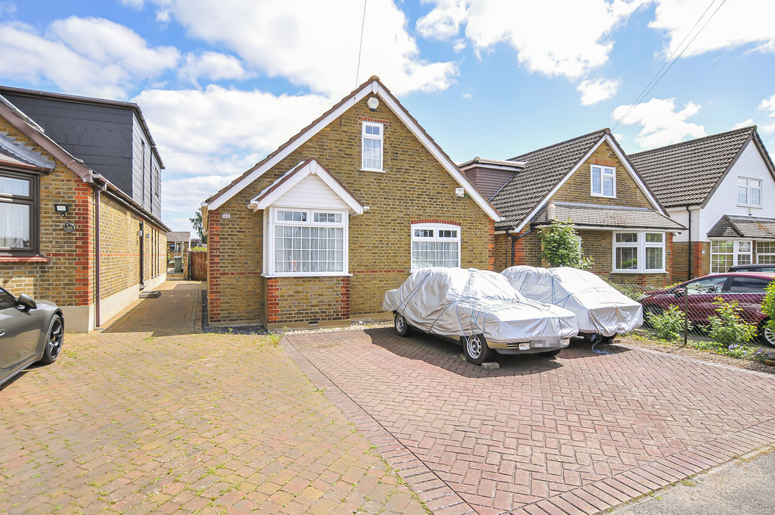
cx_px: 388
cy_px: 258
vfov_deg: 67.2
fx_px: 387
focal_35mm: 18
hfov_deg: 90.1
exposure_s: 1/500
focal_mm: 12
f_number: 5.6
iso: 200
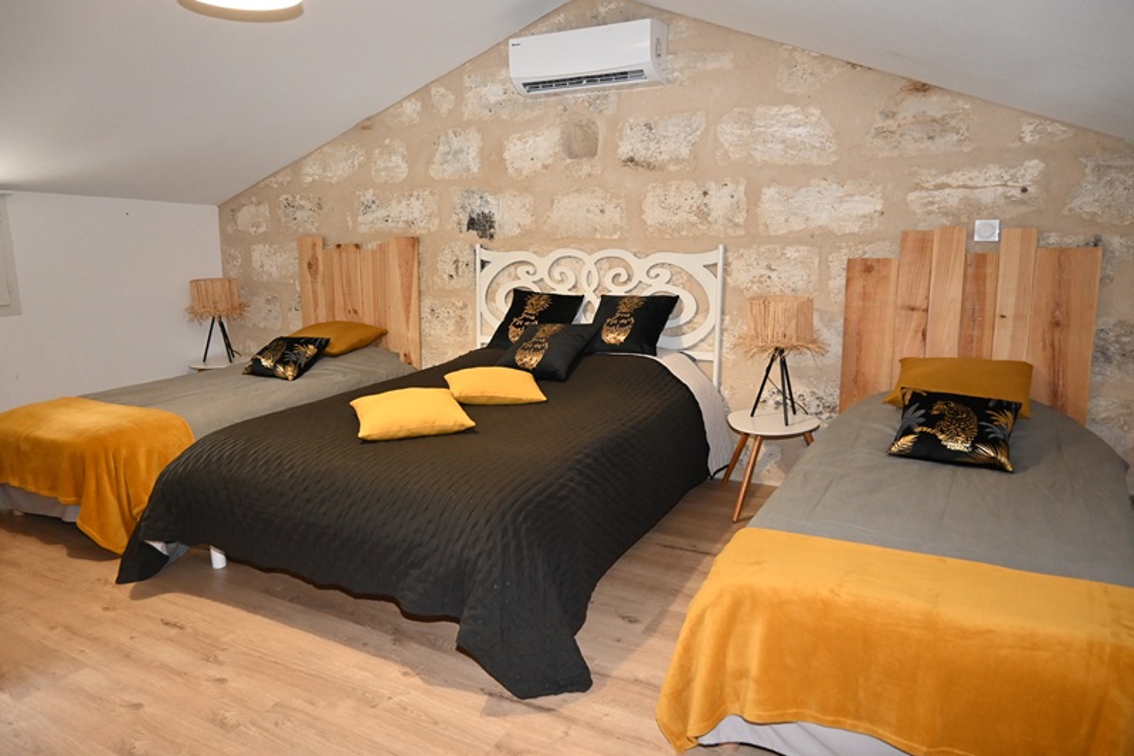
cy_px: 378
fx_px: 756
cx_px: 567
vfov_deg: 53.1
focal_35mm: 24
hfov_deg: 73.8
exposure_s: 1/60
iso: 1800
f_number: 4
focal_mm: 16
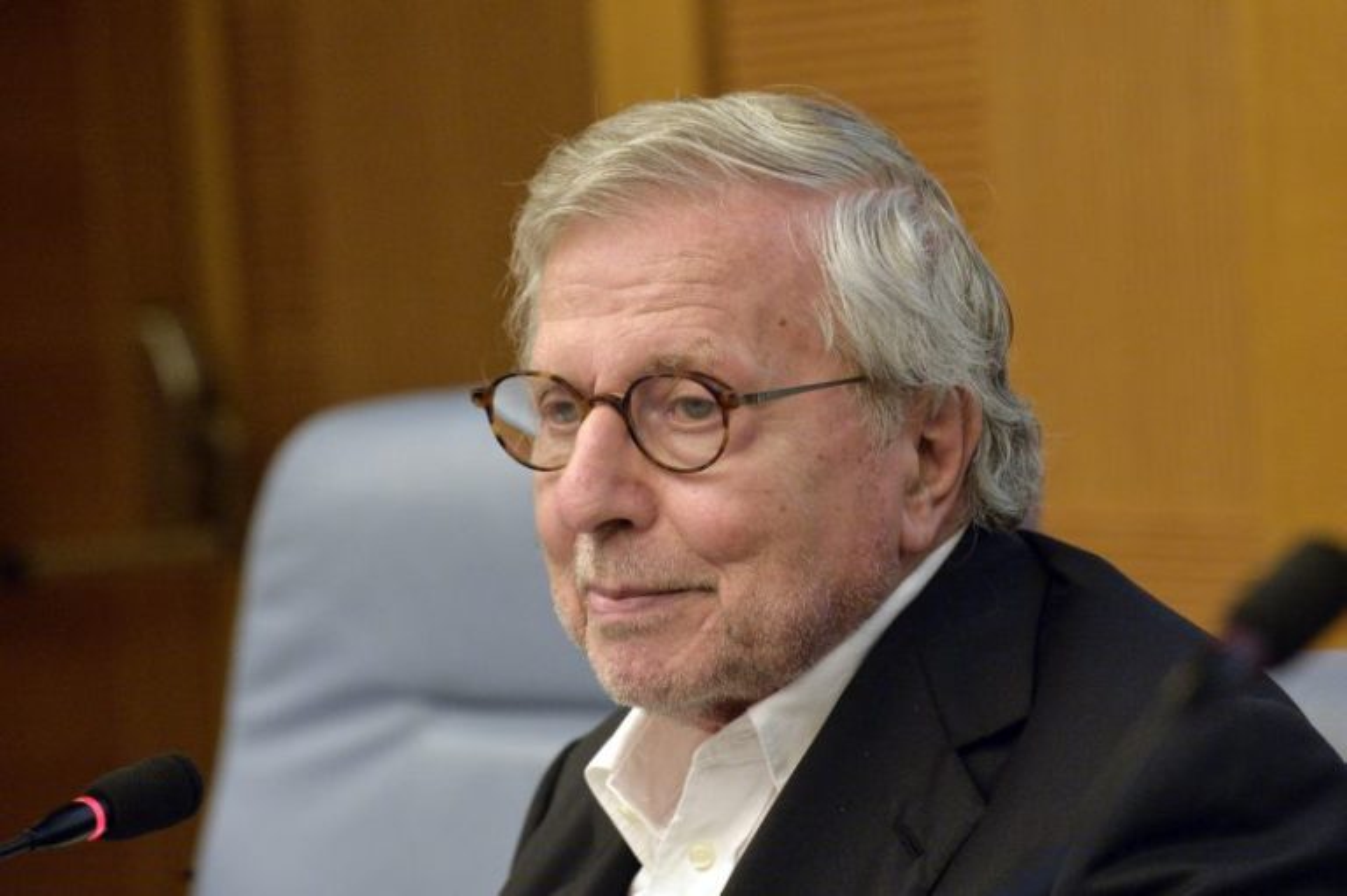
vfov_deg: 7.6
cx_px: 674
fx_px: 6730
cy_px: 448
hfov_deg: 11.4
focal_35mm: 180
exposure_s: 1/160
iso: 4000
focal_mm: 180
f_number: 6.3
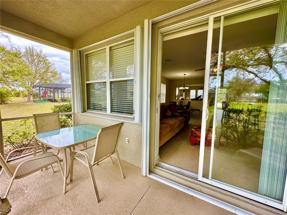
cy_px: 108
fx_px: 116
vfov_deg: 85.7
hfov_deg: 102.1
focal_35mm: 14
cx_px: 144
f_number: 2.2
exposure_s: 1/177
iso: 40
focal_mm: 2.22
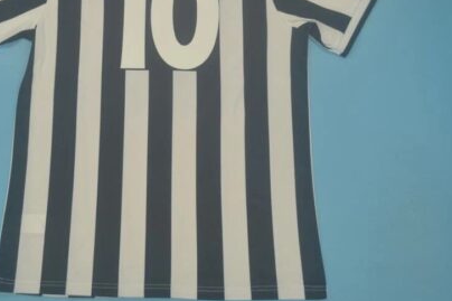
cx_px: 167
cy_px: 90
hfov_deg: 40.1
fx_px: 615
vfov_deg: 27.3
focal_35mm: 49
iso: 200
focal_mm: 22
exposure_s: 1/160
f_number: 4
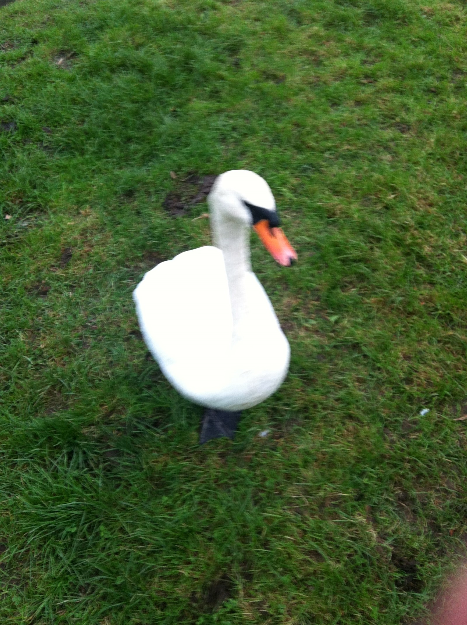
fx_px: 631
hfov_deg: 40.6
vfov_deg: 52.7
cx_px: 234
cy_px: 312
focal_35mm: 35
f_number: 2.8
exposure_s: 1/15
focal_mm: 3.85
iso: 100
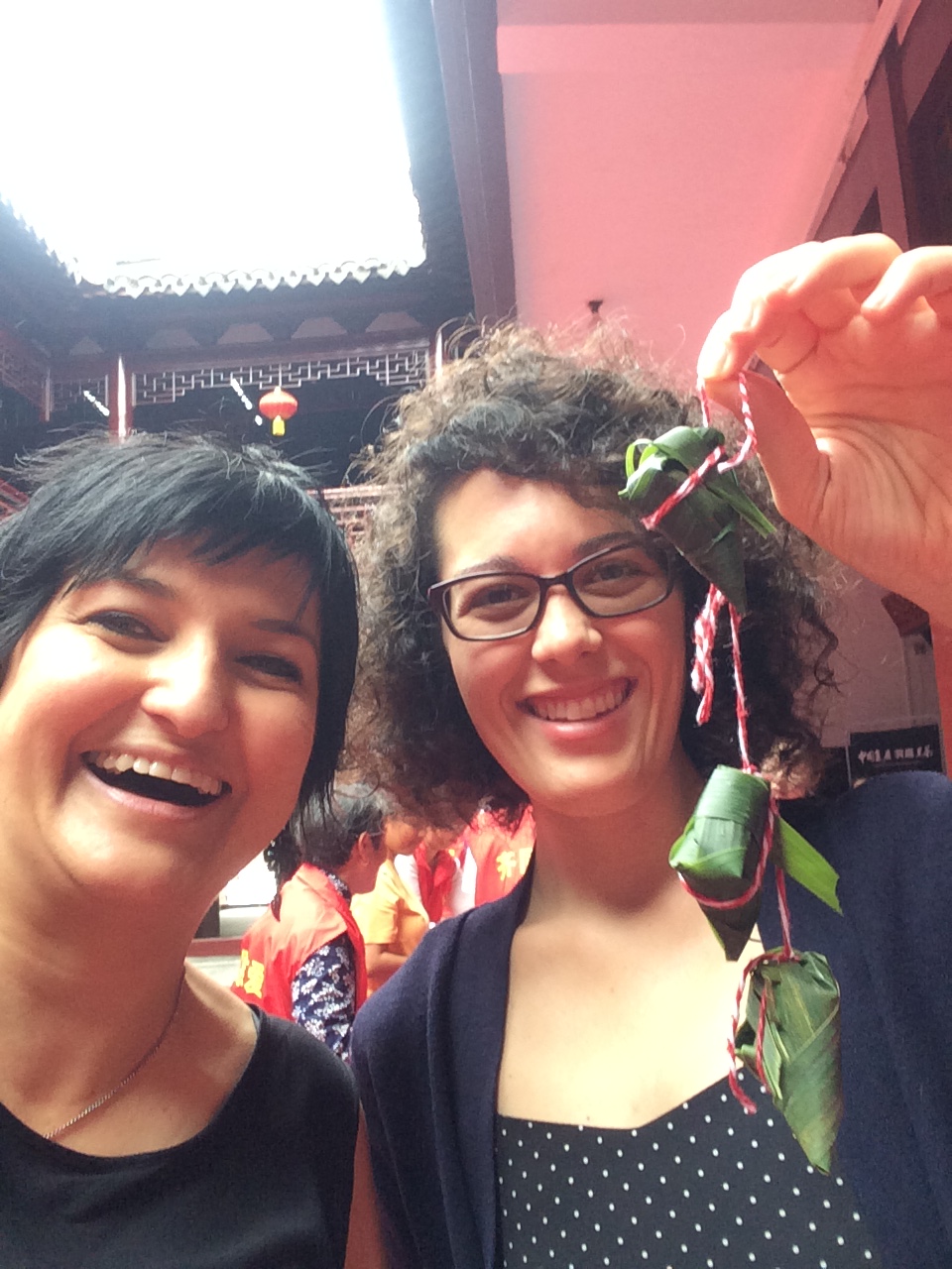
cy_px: 634
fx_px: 1137
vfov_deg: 58.4
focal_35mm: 31
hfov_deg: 45.4
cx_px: 476
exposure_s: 1/100
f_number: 2.4
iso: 100
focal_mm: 2.15
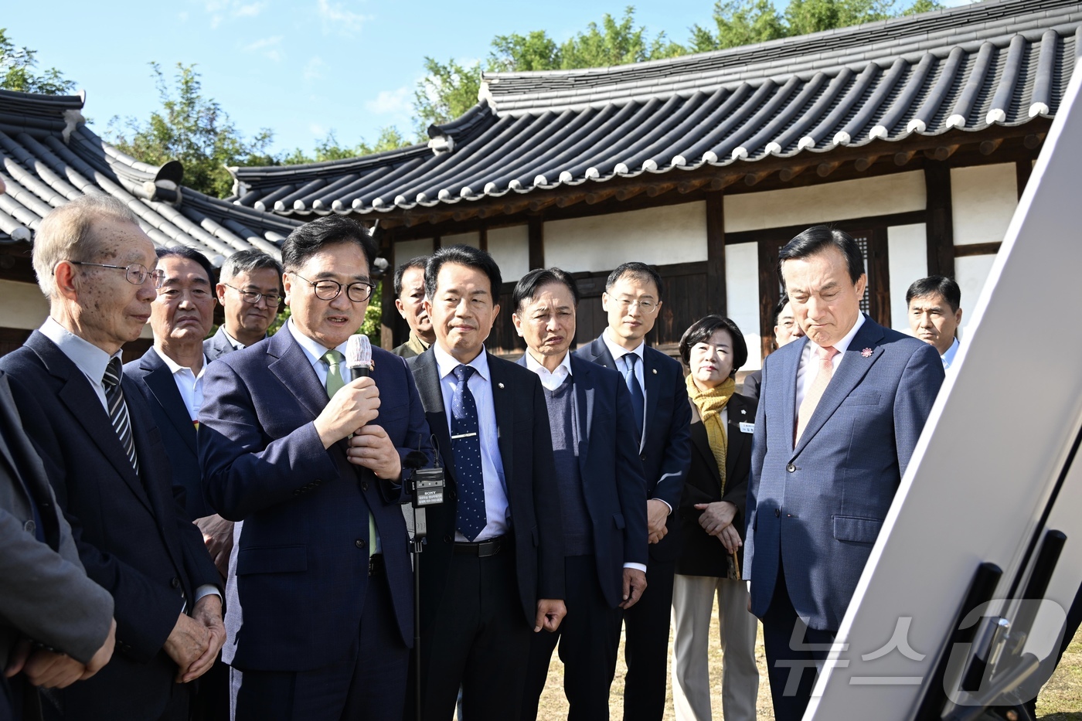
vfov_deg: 43.6
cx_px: 541
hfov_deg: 61.9
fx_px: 901
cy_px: 360
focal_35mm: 30
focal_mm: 30
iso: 100
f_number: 4.5
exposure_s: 1/250
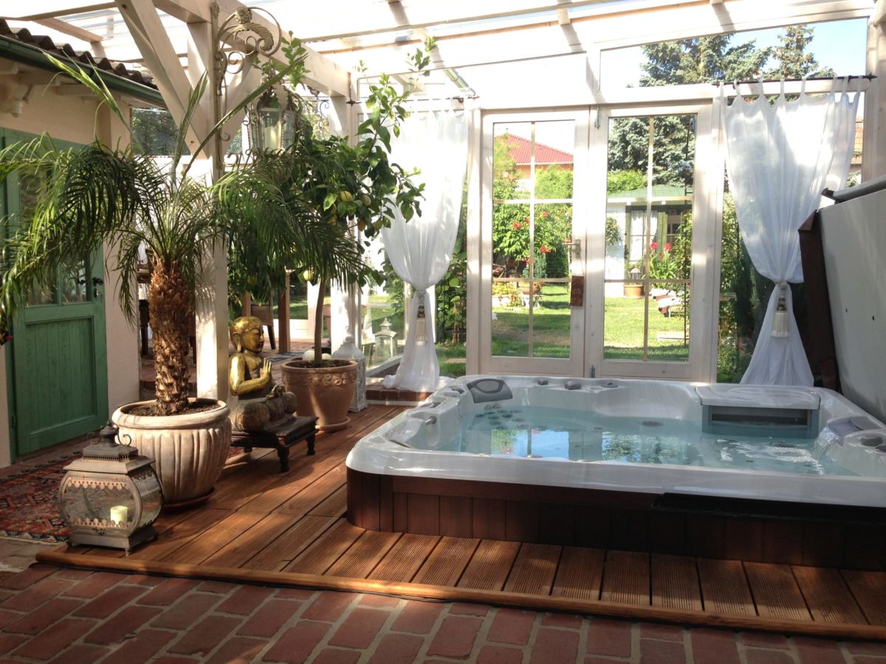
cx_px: 443
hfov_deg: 55.4
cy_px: 332
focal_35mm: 33
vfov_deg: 42.9
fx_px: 845
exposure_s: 1/317
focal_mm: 4.13
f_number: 2.4
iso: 50
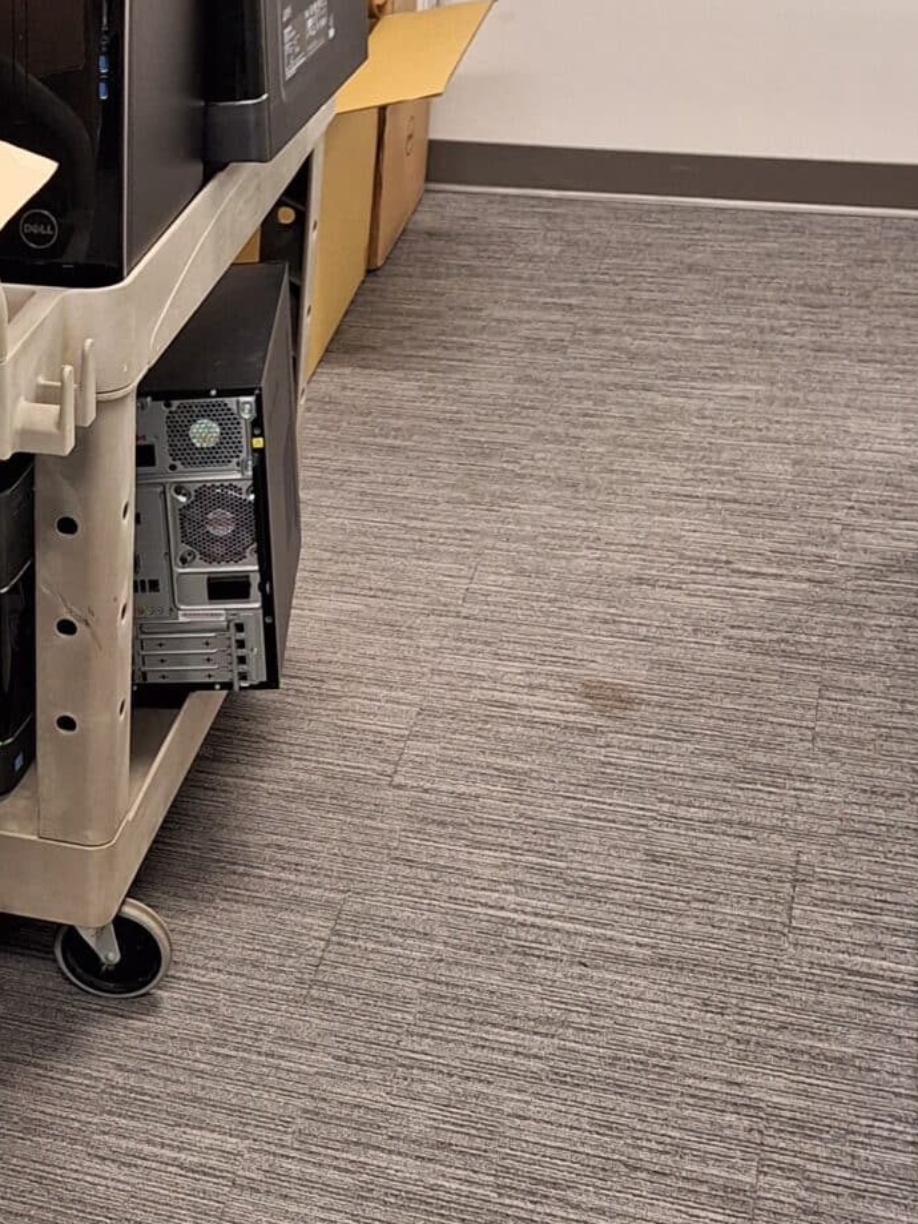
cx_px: -172
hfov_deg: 21.4
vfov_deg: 30.2
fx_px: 2263
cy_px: 733
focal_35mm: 64
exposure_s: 1/40
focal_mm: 5.54
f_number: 1.8
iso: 160
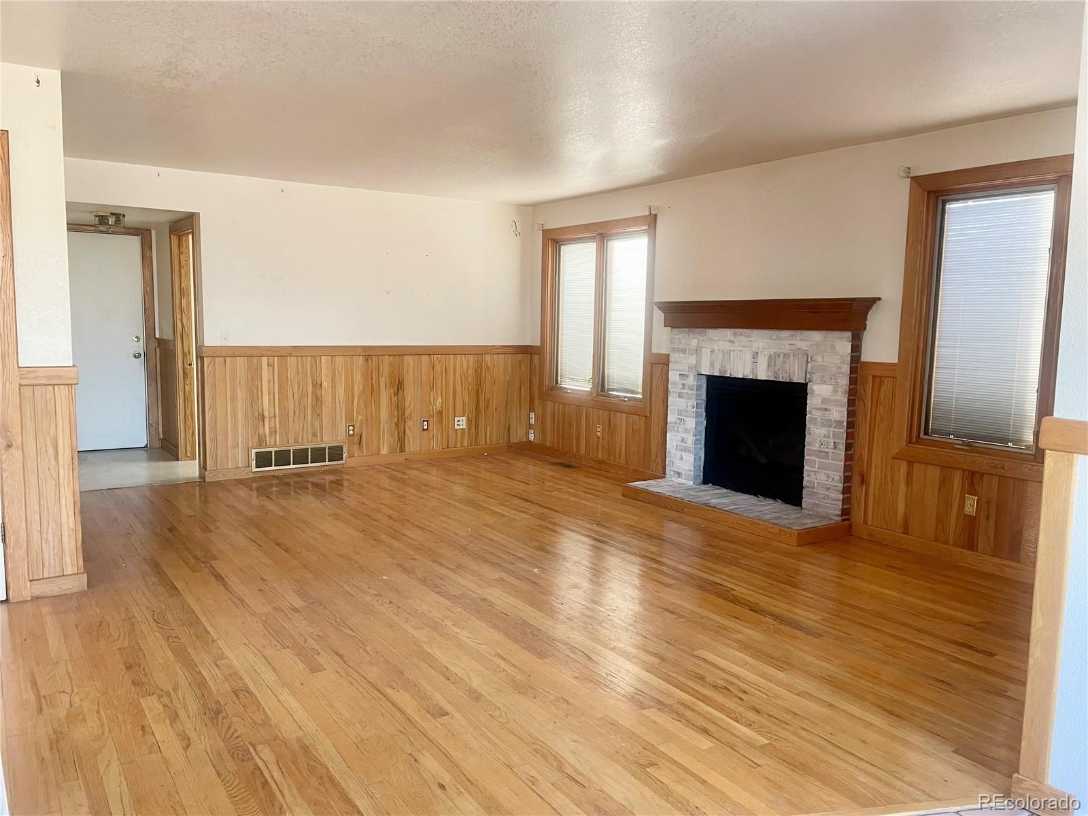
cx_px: 544
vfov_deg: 53.1
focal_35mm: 26
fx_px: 817
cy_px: 408
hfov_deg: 67.3
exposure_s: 1/97
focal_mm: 4.2
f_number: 1.6
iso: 125
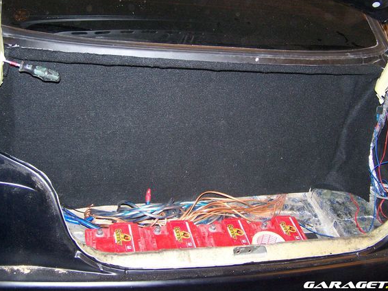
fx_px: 482
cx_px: 202
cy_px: 127
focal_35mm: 43
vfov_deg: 33.5
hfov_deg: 43.9
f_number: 2.8
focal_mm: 6.3
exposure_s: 1/60
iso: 160
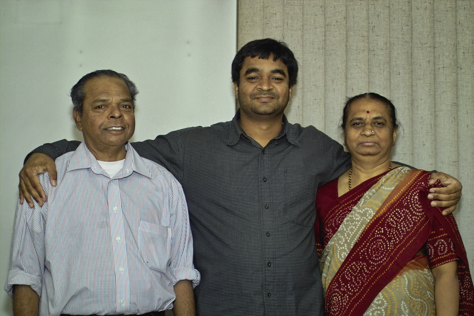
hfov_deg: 23.9
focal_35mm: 85
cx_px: 237
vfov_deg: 16.1
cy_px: 158
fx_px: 1119
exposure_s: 1/30
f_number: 2.8
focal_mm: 50
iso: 100
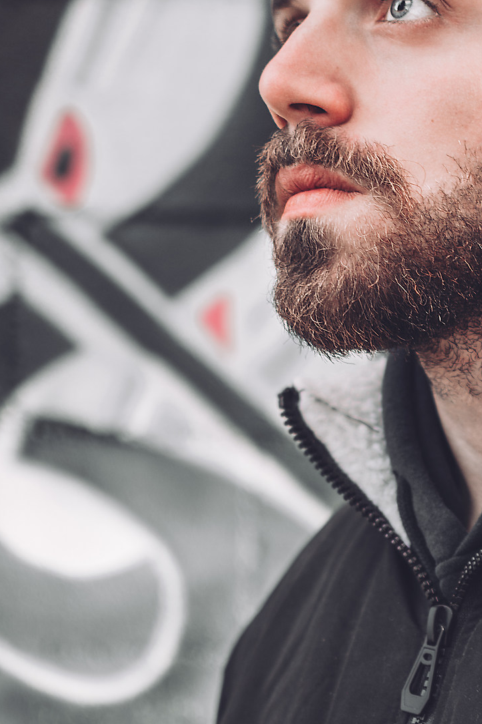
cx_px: 451
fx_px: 2332
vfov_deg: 17.6
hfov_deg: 11.7
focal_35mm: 116
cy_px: 436
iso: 100
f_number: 2.2
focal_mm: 35
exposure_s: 1/80
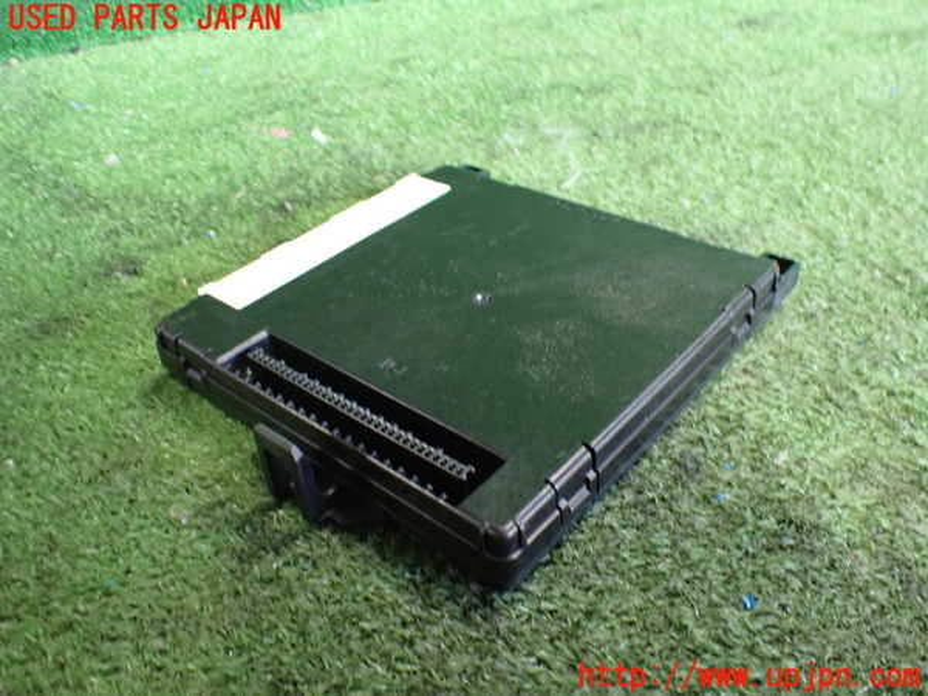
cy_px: 348
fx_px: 804
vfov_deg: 46.8
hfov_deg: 60.0
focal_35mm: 30
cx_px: 464
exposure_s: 1/50
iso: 800
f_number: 2.3
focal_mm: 5.4
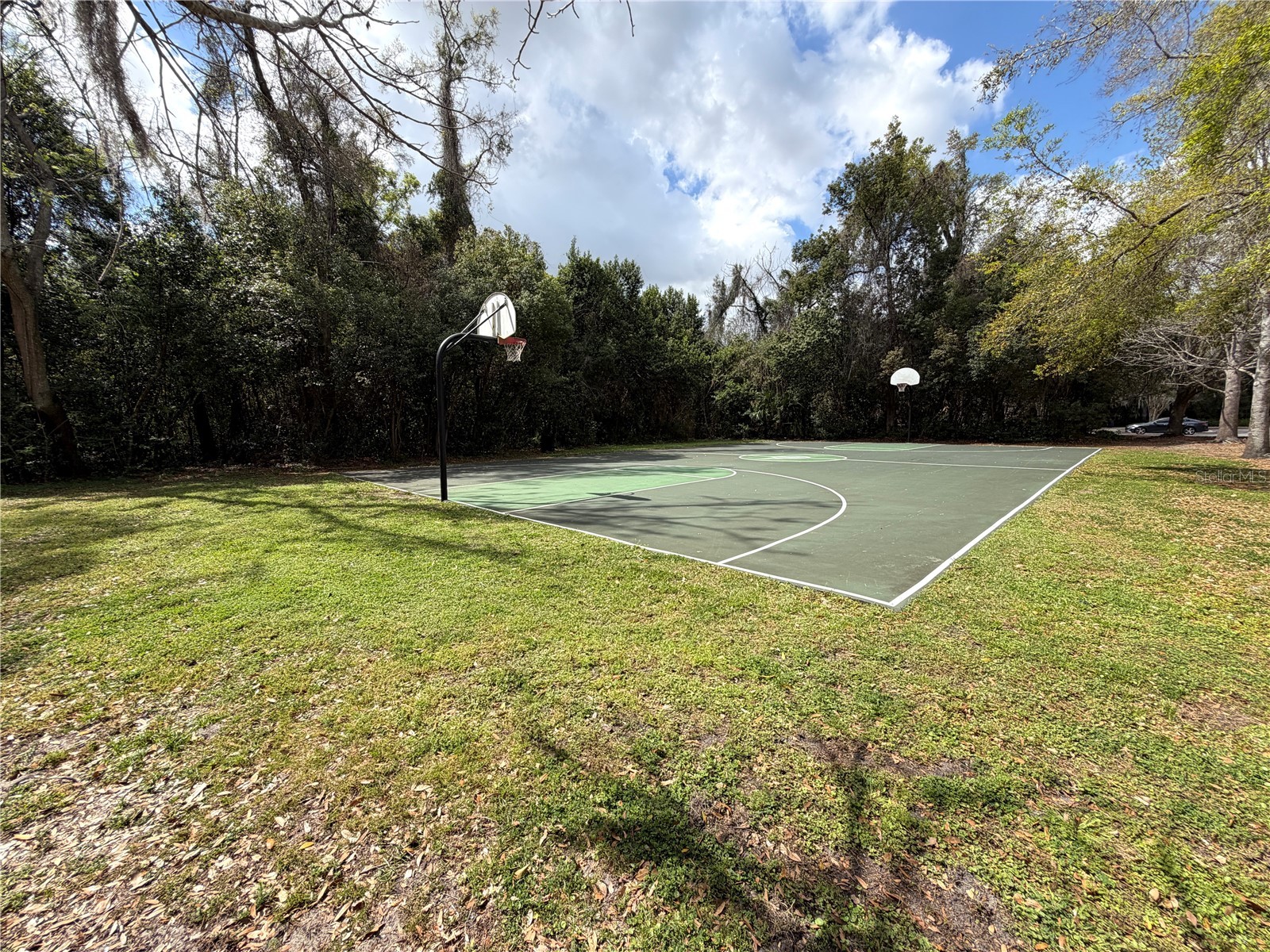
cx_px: 635
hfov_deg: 102.1
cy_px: 476
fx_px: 514
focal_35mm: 14
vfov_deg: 85.7
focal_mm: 2.22
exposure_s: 1/770
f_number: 2.2
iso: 25
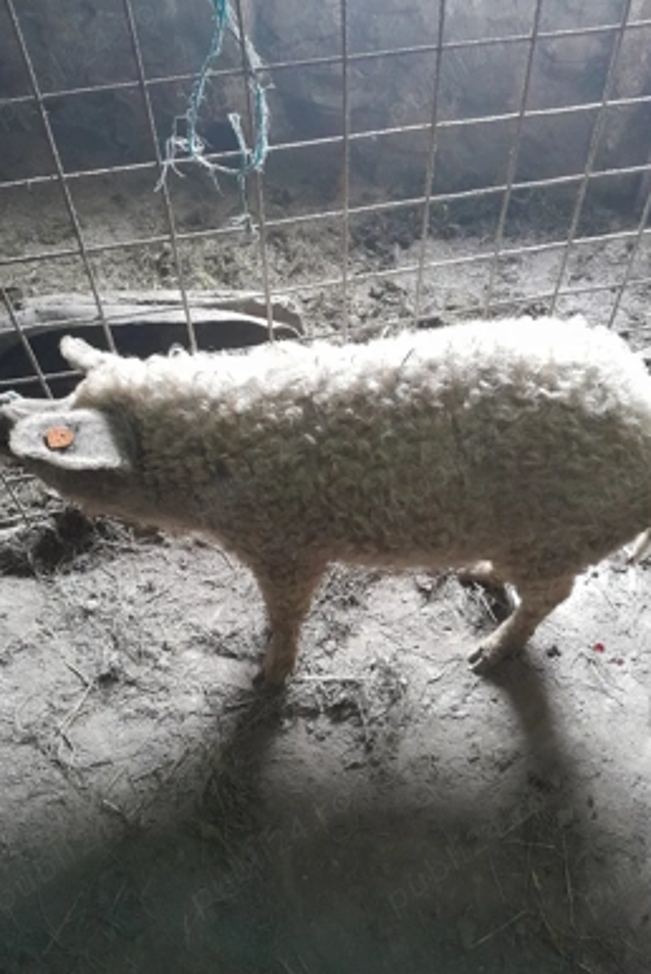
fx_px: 758
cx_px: 320
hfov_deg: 46.5
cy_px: 487
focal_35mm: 28
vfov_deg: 65.4
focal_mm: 3.98
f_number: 1.8
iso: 640
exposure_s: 1/25
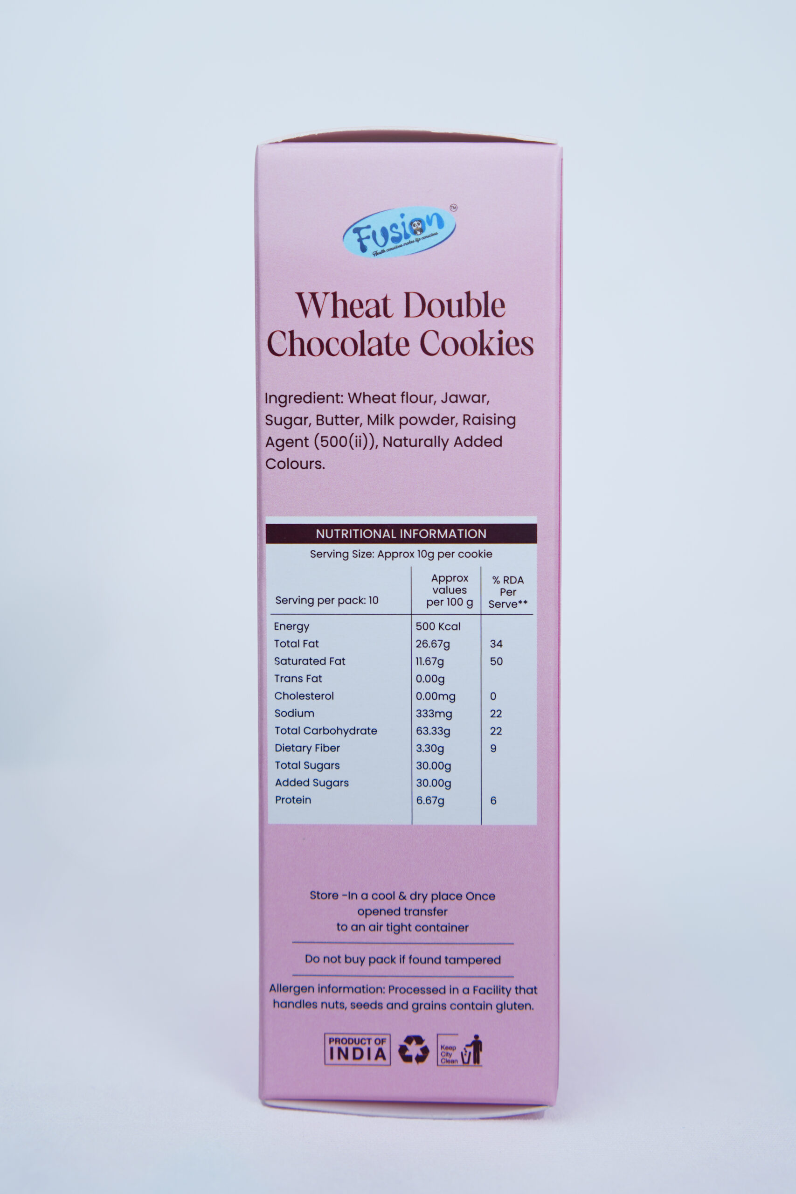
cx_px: 398
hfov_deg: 37.9
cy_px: 597
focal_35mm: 35
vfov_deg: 54.4
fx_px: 1161
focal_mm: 35
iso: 80
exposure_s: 1/125
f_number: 4
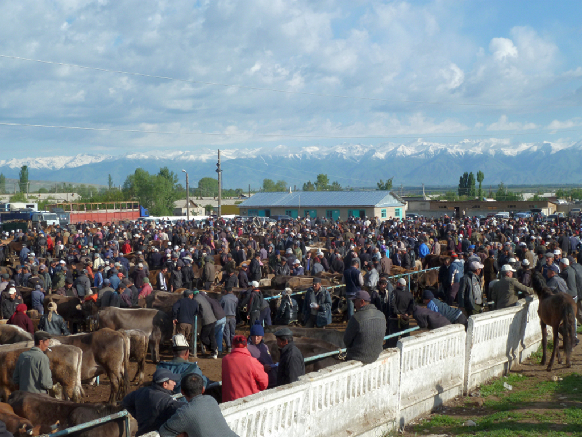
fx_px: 925
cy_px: 218
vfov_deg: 26.6
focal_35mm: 55
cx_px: 291
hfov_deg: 34.9
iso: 80
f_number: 4.5
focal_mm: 9.1
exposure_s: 1/500
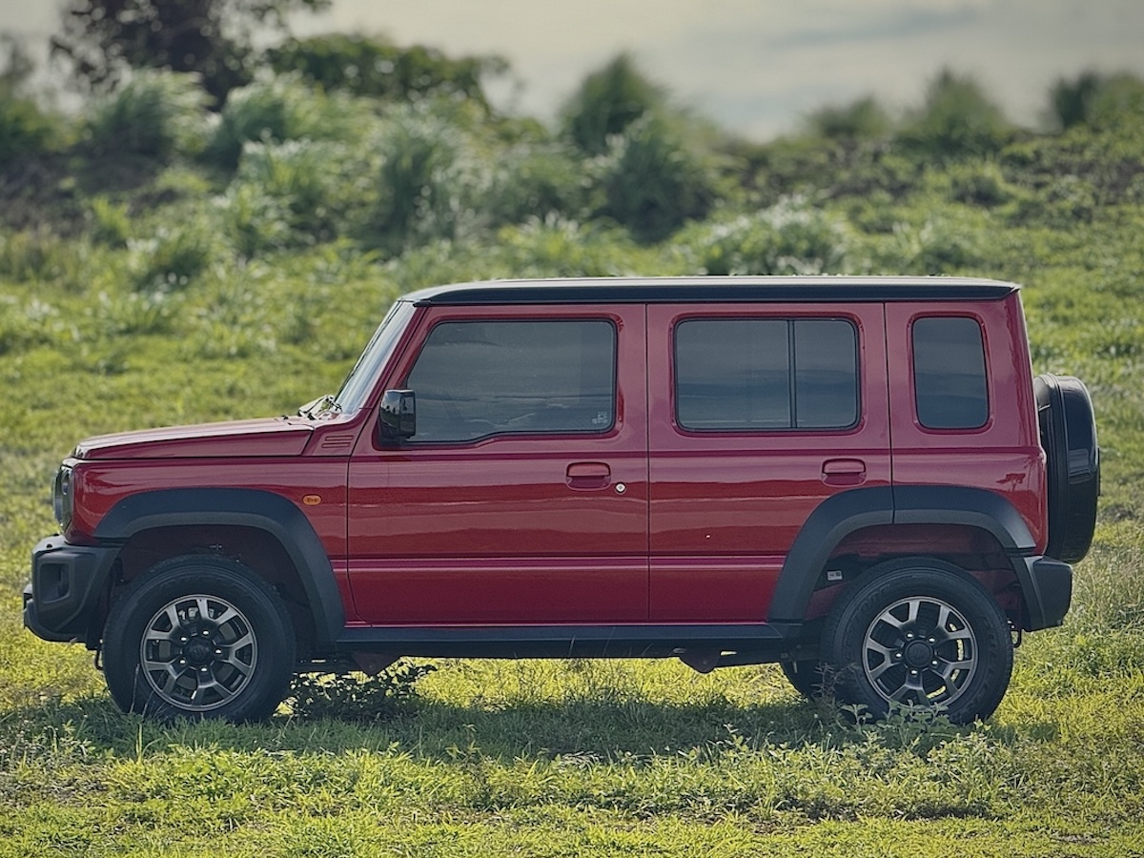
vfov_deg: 12.3
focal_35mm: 120
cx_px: 572
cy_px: 429
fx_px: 3966
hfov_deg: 16.4
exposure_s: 1/736
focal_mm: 15.66
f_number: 2.8
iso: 50
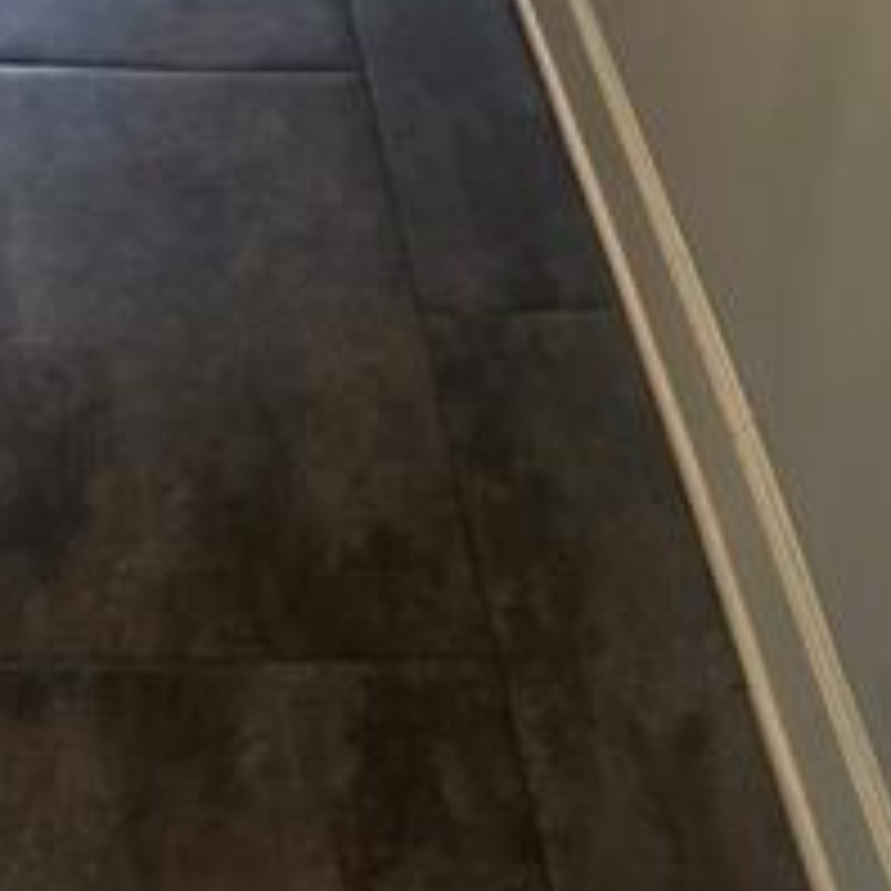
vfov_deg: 16.5
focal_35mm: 89
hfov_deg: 19.3
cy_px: -684
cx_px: 162
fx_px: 2592
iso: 100
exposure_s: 1/120
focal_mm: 5.7
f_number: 1.5
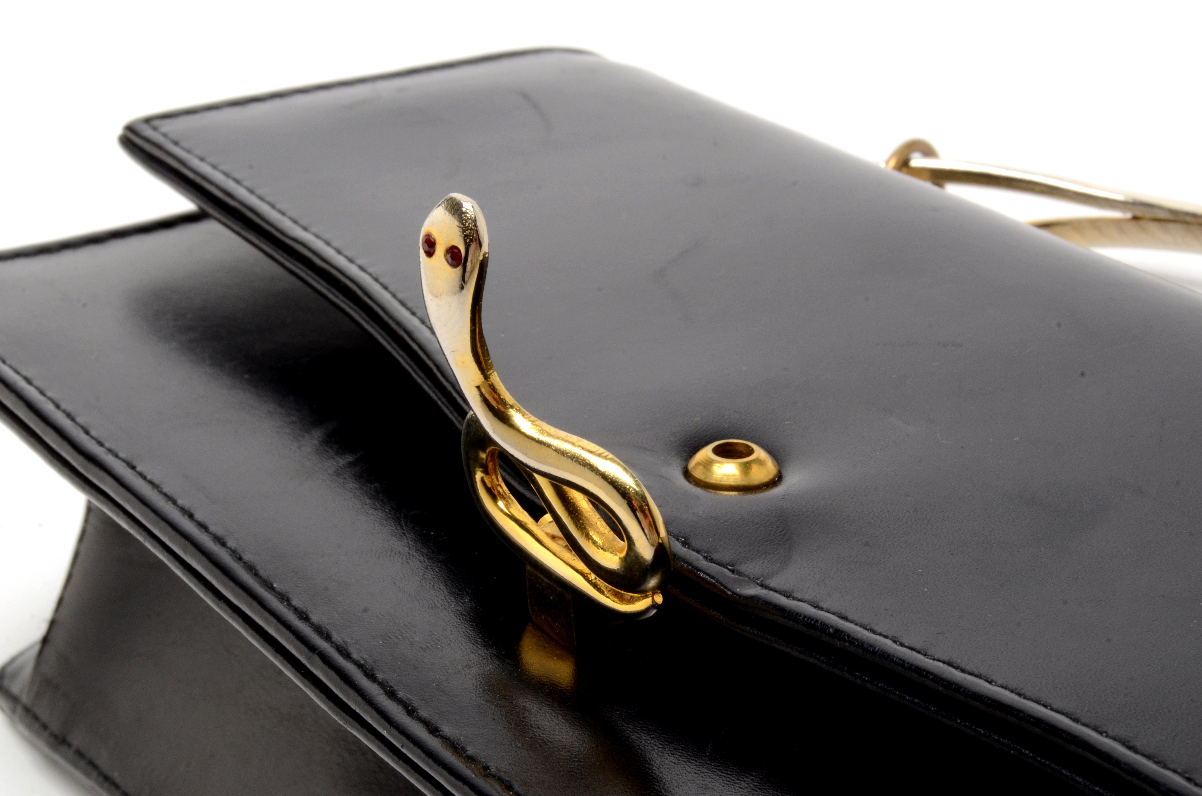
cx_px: 603
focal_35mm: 88
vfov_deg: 15.5
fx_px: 2916
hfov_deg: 23.3
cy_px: 413
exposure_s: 1/125
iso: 400
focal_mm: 55
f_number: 22
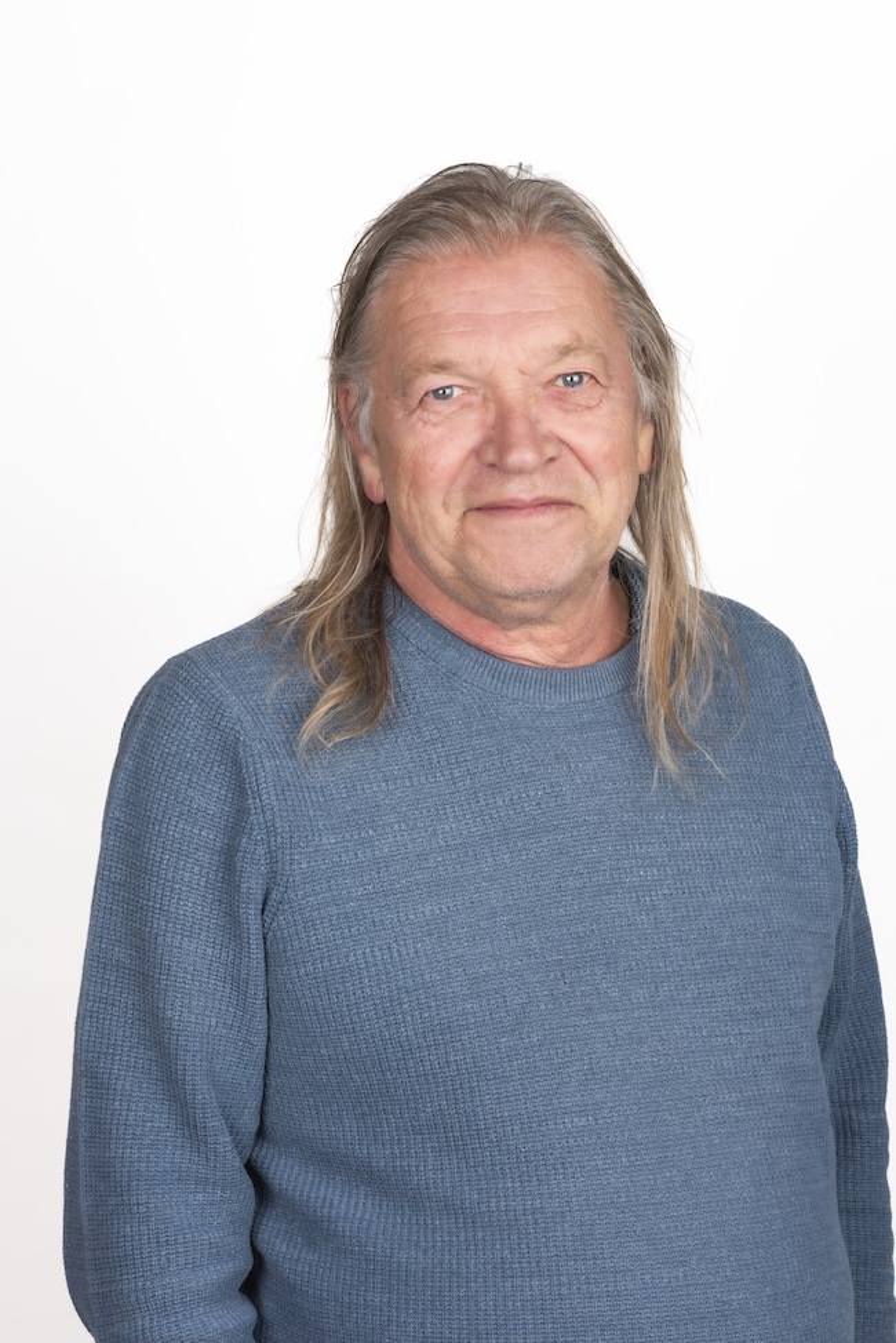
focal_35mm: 85
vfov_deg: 23.9
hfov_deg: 16.1
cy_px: 672
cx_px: 448
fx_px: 3171
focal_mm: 85
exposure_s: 1/125
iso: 200
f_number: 13
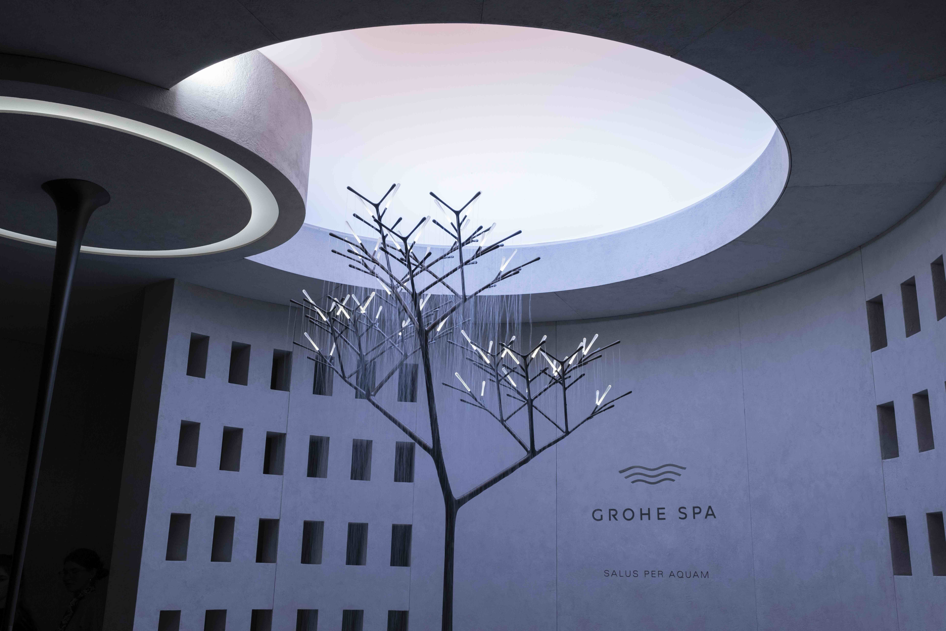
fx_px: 893
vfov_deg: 38.9
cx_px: 473
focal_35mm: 34
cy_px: 316
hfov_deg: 55.8
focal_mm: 22.7
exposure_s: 1/60
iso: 800
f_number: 5.6
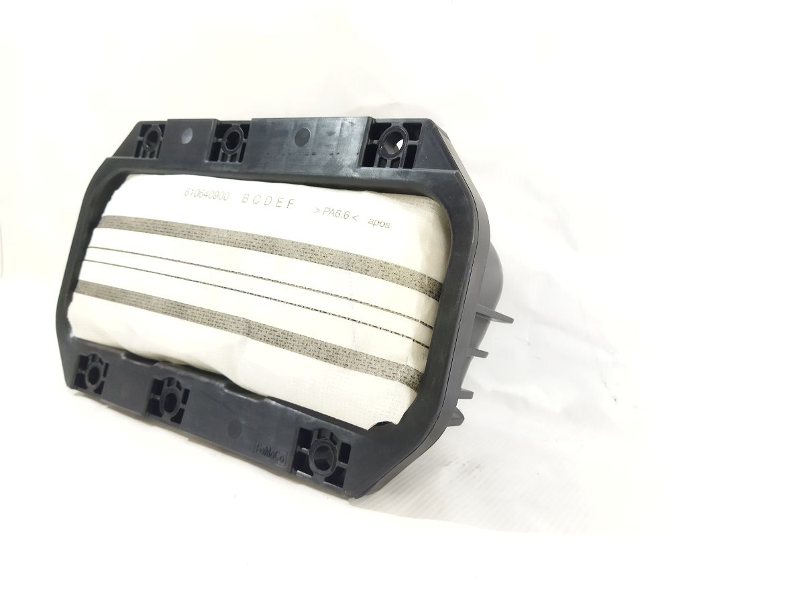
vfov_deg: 51.4
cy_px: 302
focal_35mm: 27
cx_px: 402
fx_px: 628
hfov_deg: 65.3
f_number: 1.79
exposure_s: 1/50
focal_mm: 4.71
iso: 428
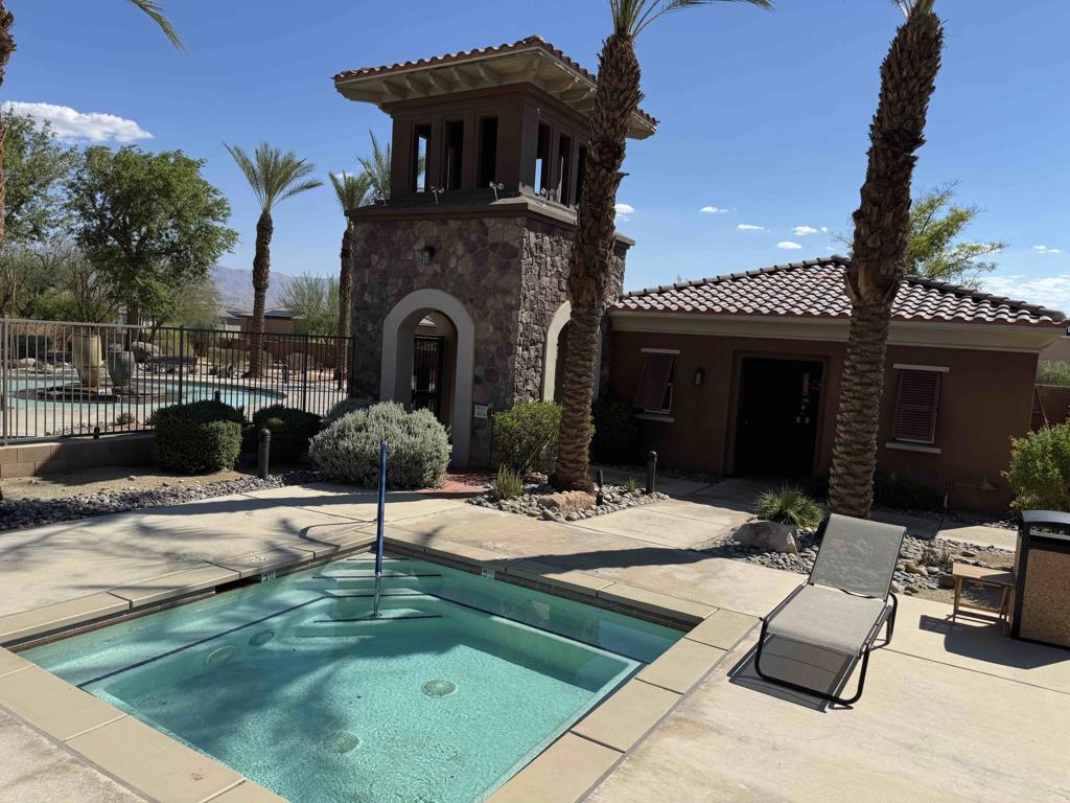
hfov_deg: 71.6
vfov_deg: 56.8
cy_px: 402
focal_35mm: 24
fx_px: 742
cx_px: 535
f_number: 1.78
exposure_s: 1/5814
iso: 80
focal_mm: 6.76
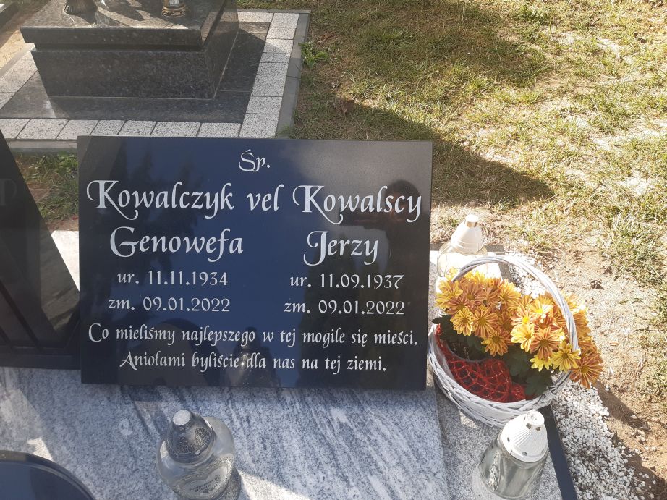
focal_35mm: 26
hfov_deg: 67.3
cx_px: 334
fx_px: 501
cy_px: 250
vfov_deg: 53.0
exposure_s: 1/423
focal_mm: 3.92
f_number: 1.7
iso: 40
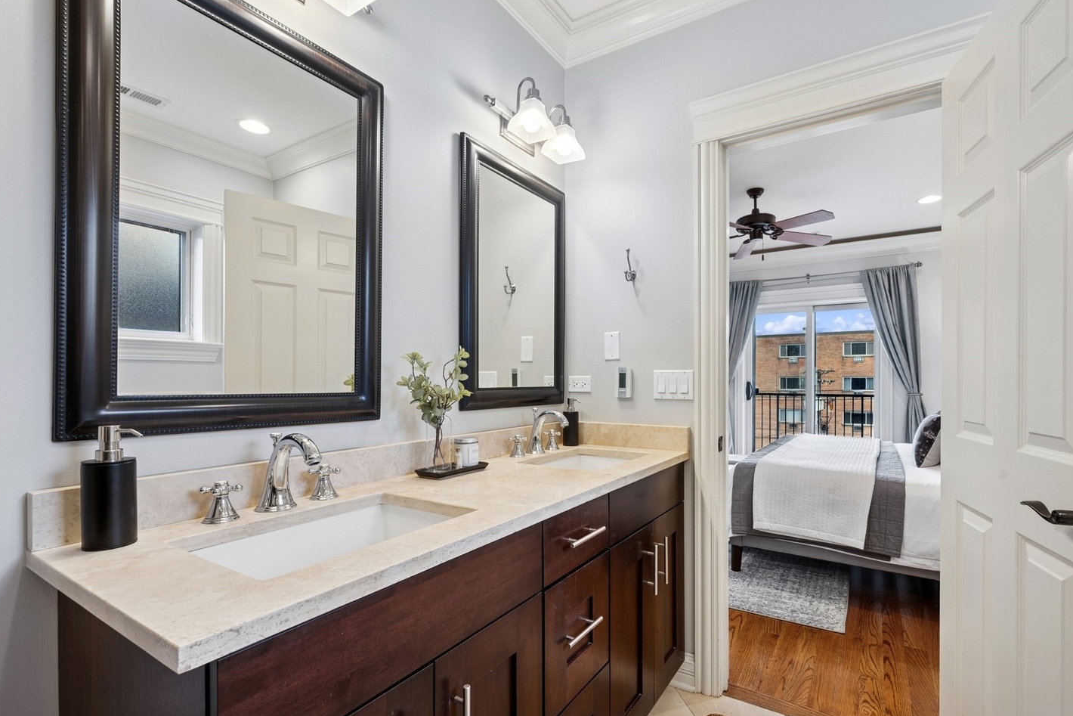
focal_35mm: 16
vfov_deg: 73.6
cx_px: 590
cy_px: 388
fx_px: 477
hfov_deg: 96.4
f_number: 10
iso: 100
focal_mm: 14
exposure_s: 1/6
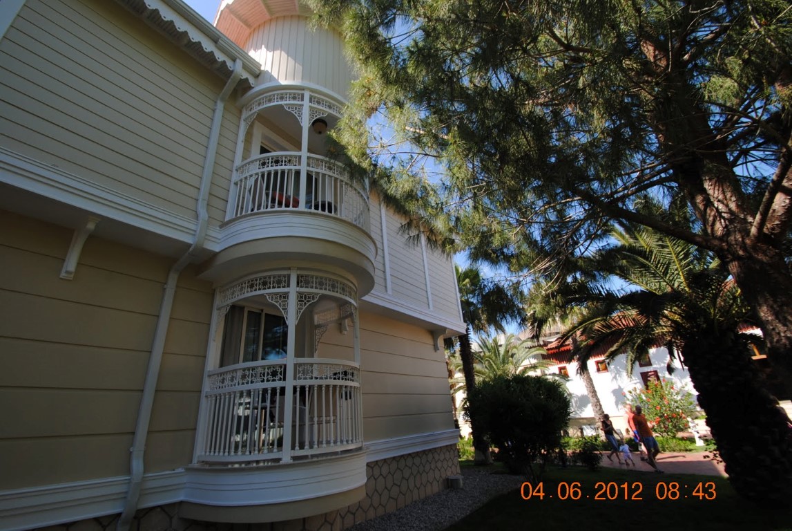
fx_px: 330
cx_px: 396
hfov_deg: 100.3
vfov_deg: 77.5
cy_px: 266
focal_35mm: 15
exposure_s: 1/160
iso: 100
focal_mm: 10
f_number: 6.3
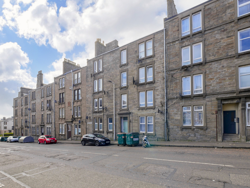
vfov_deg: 85.7
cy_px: 94
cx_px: 125
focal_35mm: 14
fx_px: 101
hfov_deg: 102.1
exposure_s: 1/200
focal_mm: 7
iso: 200
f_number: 5.6
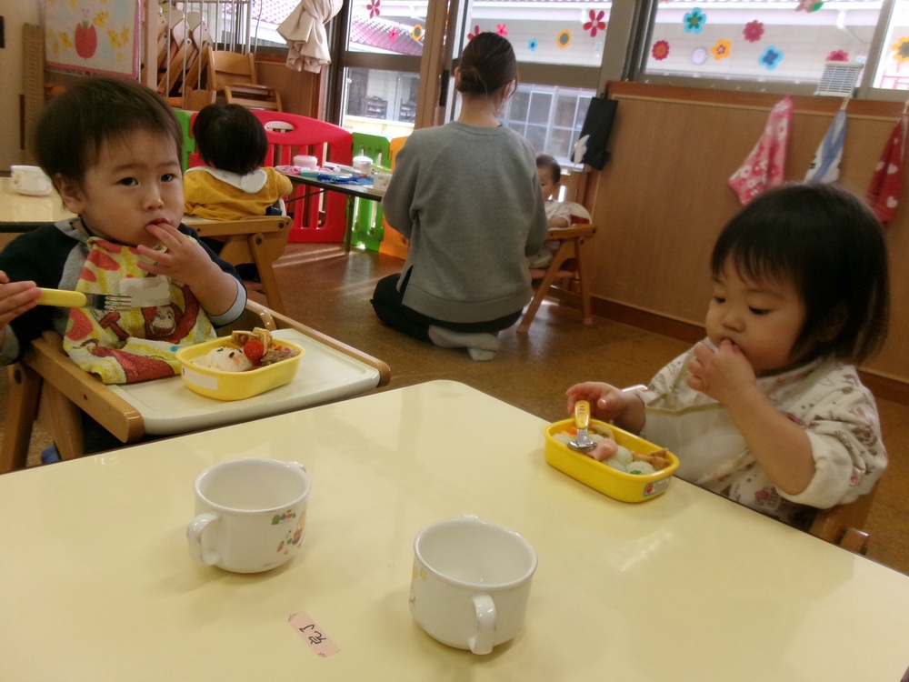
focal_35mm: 28
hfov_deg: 63.4
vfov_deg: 49.7
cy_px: 341
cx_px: 454
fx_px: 735
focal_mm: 5.1
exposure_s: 1/125
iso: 378
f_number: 3.9
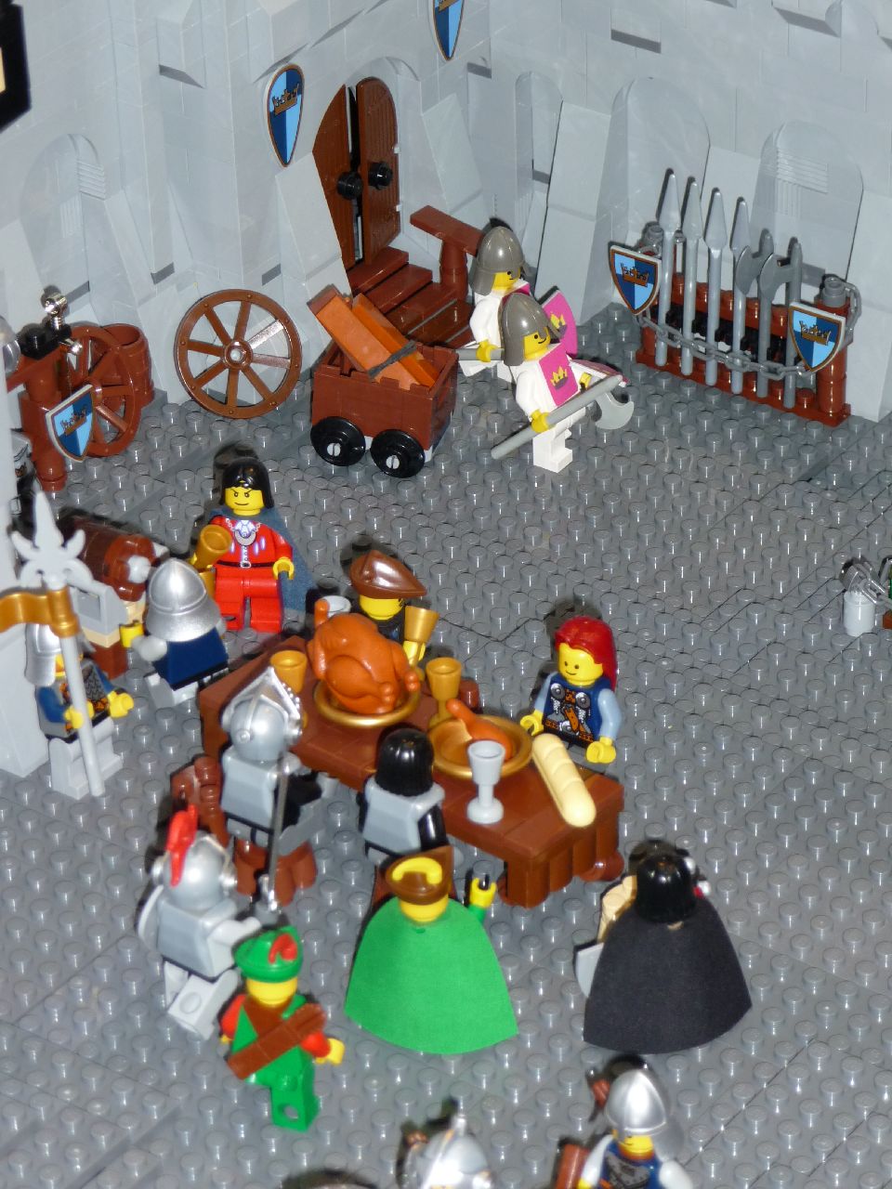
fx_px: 4398
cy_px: 594
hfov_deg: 11.6
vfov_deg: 15.4
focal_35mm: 128
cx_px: 446
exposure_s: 1/40
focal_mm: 21.8
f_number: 4.7
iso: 160
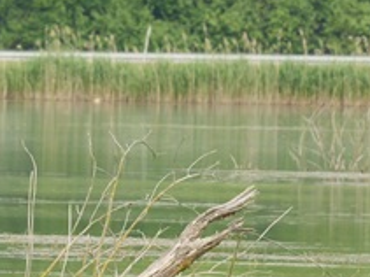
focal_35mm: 2189
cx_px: -226
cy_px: 463
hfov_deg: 0.9
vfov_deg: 0.7
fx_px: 23384
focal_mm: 288
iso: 1000
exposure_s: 1/640
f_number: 8
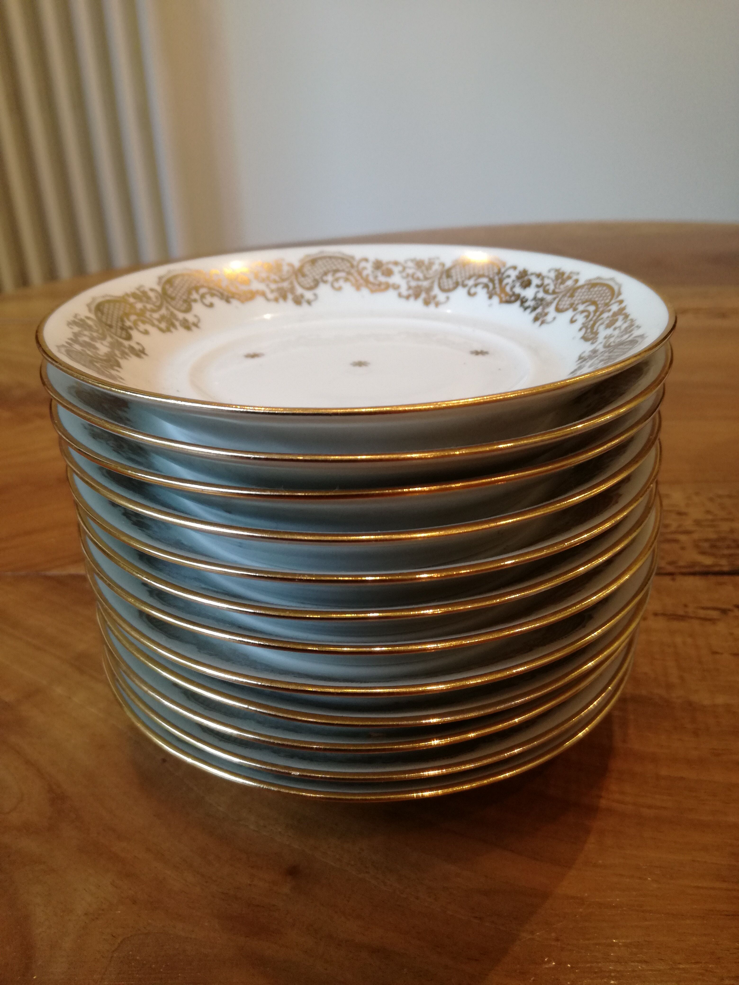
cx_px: 370
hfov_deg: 51.4
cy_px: 492
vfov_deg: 65.3
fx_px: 769
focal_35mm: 27
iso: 160
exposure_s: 1/33.3
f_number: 2
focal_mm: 3.79
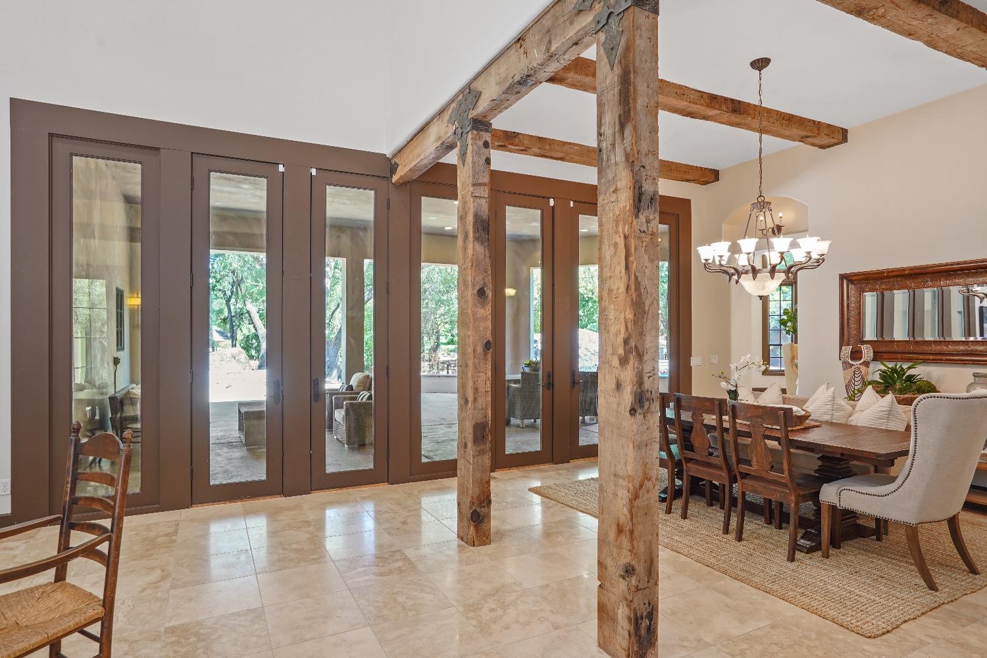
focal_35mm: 20
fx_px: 548
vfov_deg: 61.9
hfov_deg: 84.0
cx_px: 494
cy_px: 329
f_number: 8
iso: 400
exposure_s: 1/2.5
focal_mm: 20
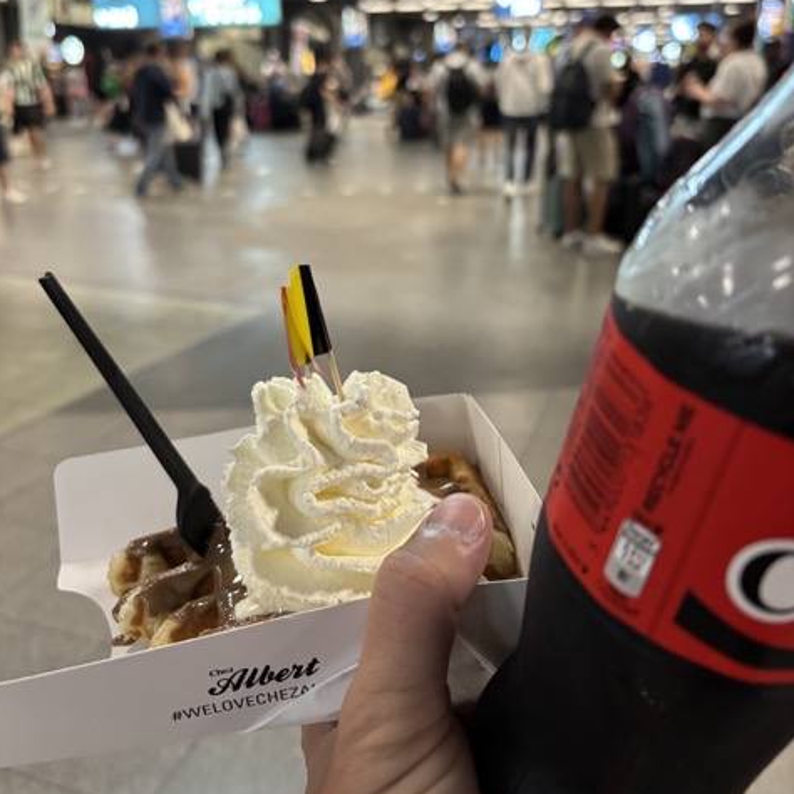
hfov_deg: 52.5
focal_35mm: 31
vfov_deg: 52.0
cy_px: 303
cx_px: 395
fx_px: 804
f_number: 1.6
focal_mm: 5.96
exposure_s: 1/50
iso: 400
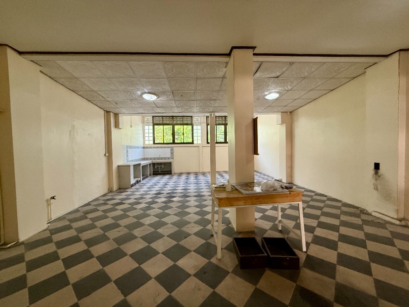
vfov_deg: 85.7
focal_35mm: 14
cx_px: 204
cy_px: 154
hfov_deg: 102.1
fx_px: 165
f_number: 2.2
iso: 400
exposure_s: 1/100
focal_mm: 2.22
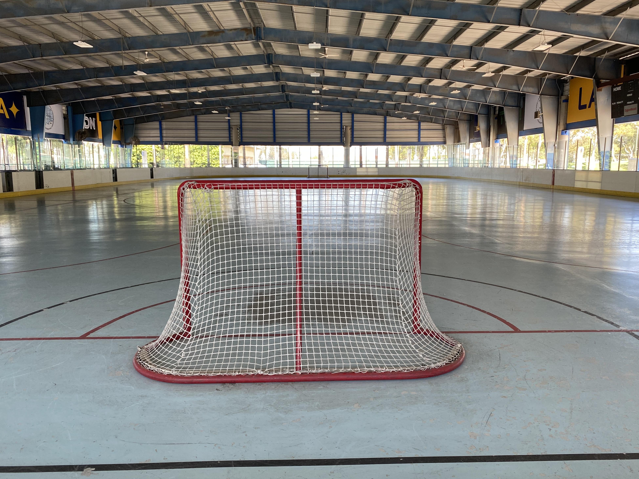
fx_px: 498
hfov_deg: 65.3
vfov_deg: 51.3
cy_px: 235
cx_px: 331
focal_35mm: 27
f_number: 1.8
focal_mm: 4.25
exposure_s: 1/122
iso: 64
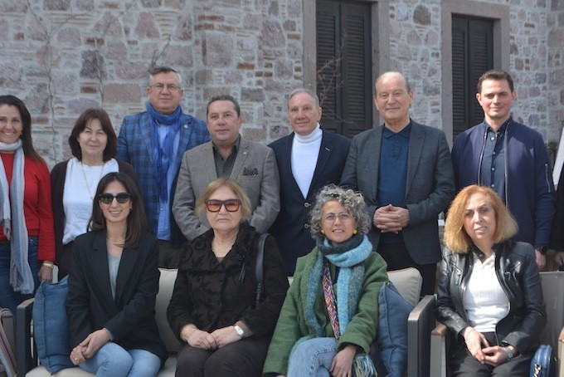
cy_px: 188
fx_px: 1128
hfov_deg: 28.1
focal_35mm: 72
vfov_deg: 18.9
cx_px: 282
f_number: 8
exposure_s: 1/250
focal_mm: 48
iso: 200
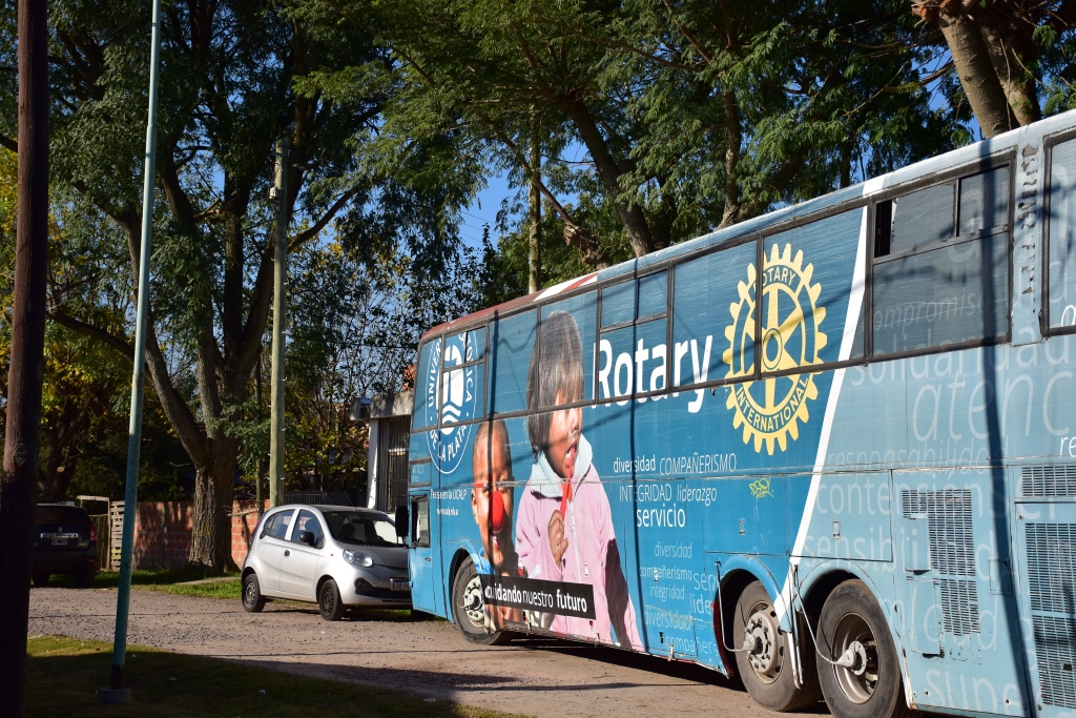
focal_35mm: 57
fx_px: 1704
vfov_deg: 23.8
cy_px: 359
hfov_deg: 35.0
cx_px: 538
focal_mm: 38
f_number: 4.2
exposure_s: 1/1250
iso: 100
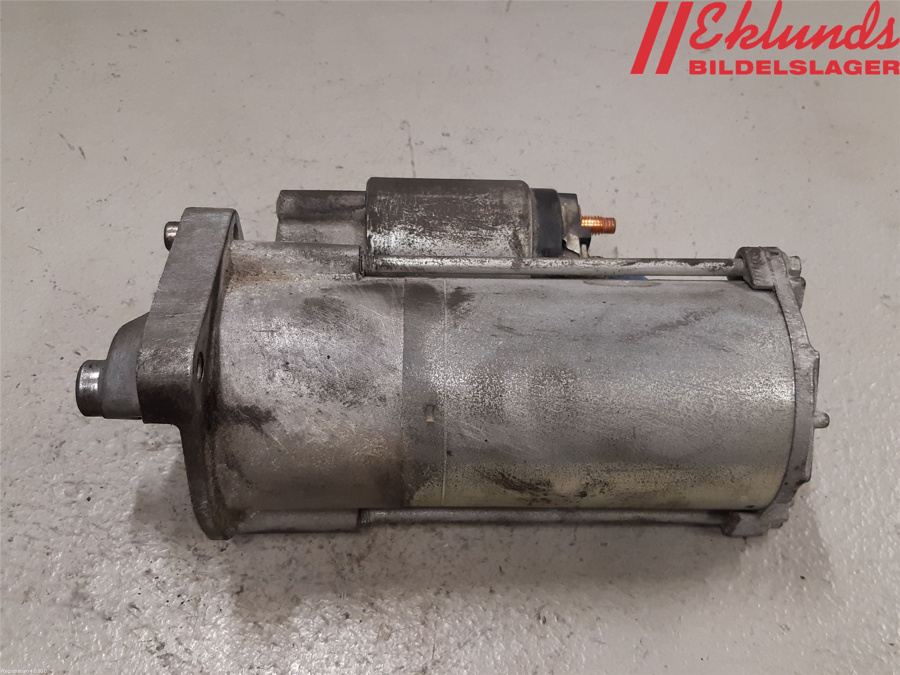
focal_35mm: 26
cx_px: 450
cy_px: 338
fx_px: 676
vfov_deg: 53.1
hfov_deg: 67.3
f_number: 1.7
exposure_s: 1/50
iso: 125
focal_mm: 3.93
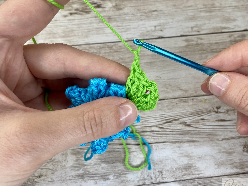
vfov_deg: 42.7
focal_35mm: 33
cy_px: 74
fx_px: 236
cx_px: 141
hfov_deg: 55.2
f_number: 1.8
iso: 32
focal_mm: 4.25
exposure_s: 1/122
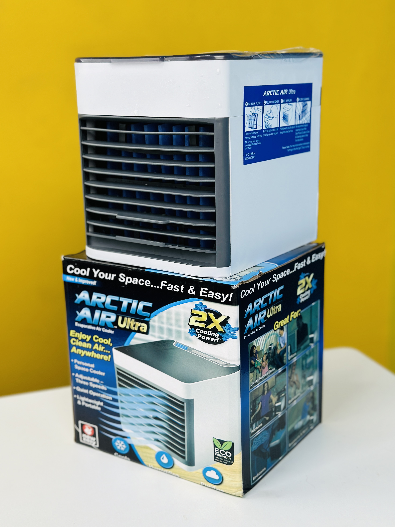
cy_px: 262
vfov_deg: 38.9
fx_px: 746
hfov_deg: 29.7
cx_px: 194
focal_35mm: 49
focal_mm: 6.86
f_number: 1.78
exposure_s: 1/101
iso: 80
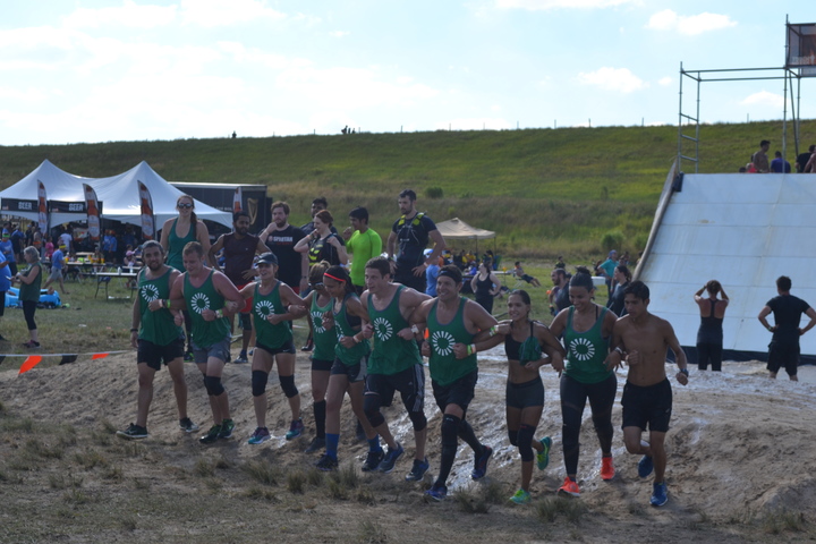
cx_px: 408
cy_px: 272
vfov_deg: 21.6
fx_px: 1428
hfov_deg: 31.9
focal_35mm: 63
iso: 100
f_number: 8
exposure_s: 1/250
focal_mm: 42
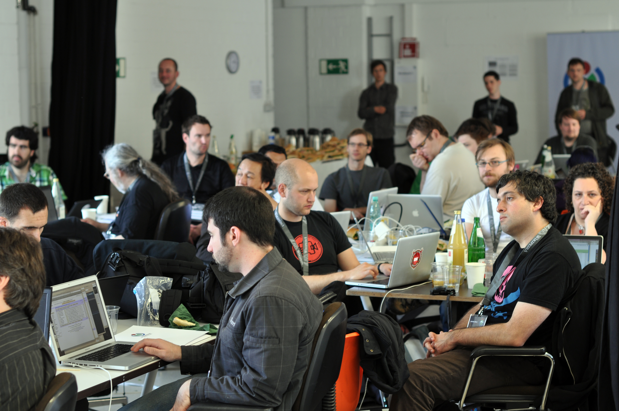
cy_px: 206
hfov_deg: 27.0
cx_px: 310
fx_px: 1288
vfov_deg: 18.1
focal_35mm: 75
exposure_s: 1/30
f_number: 2.8
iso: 200
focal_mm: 50
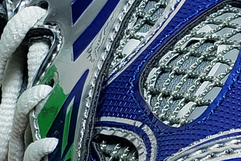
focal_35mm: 198
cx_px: 310
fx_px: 1325
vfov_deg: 6.9
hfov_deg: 10.2
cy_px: 152
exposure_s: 1/283
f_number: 2.4
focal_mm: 4.3
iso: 50
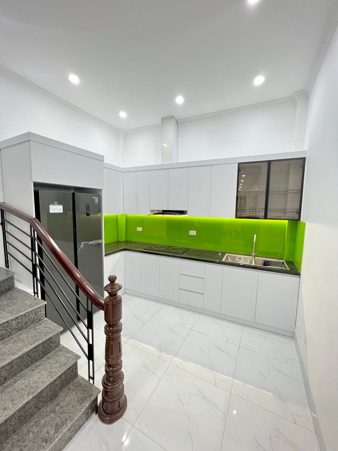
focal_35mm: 13
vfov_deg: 106.2
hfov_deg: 89.9
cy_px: 226
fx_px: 169
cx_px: 169
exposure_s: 1/100
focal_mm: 1.57
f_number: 1.8
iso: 250
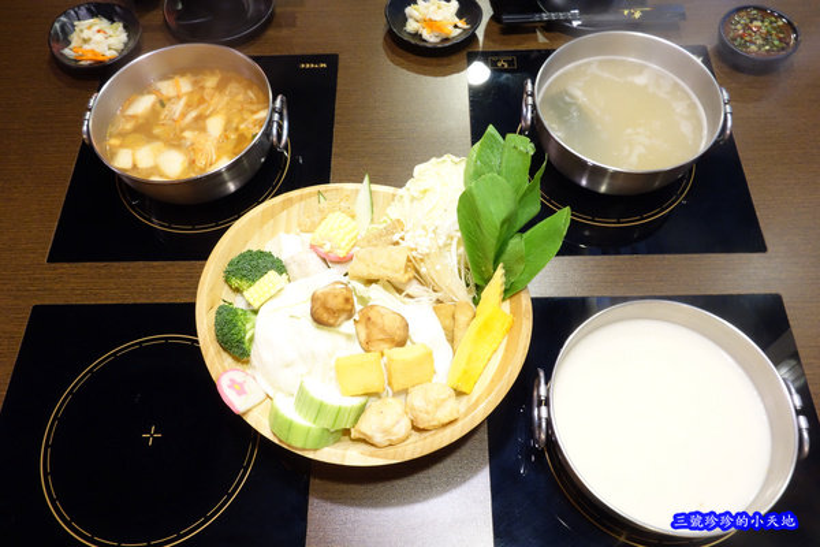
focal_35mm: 28
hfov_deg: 65.5
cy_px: 274
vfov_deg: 46.4
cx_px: 410
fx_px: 638
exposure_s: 1/4
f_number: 8
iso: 1000
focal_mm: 10.4
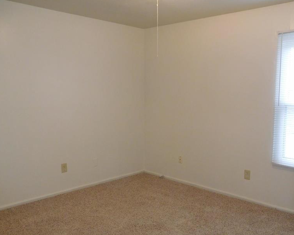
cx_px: 172
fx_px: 287
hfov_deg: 53.9
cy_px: 126
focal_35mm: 33
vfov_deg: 44.5
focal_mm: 4.5
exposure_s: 1/30
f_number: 3.4
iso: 400
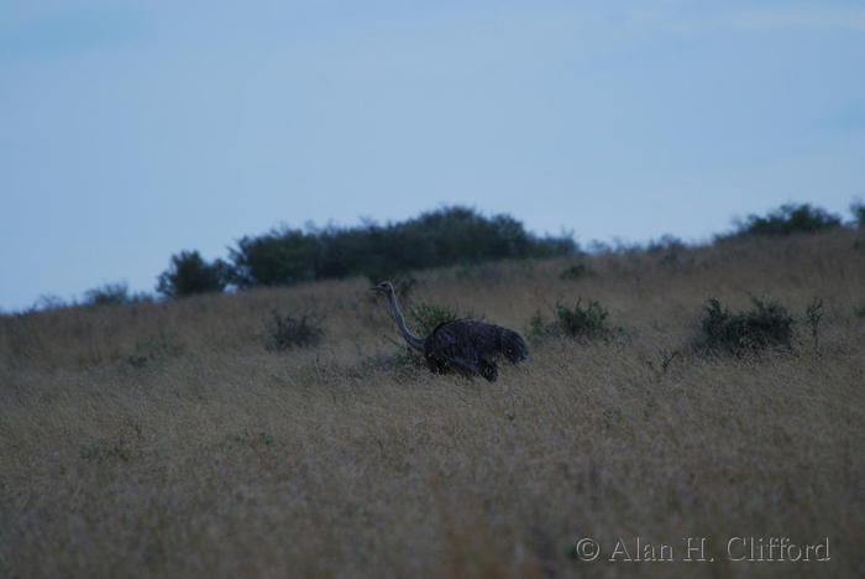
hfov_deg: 3.4
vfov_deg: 2.3
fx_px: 14428
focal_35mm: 600
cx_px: 432
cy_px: 290
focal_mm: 400
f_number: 5.6
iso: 400
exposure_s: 1/160
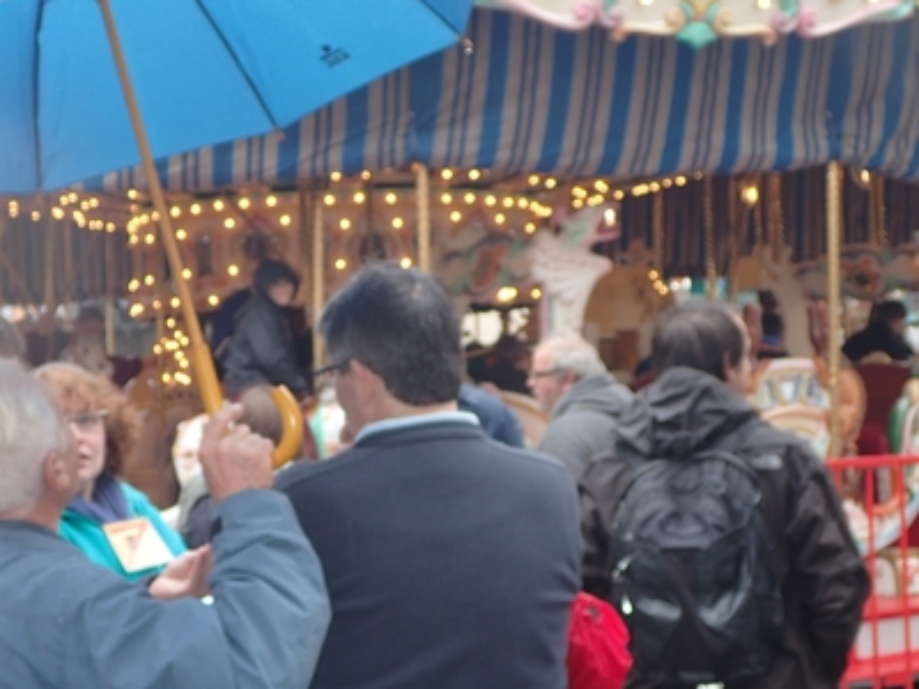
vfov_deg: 25.5
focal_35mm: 57
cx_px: 289
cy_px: 464
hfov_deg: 33.4
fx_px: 1513
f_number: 2.7
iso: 100
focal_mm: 6.86
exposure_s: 1/125
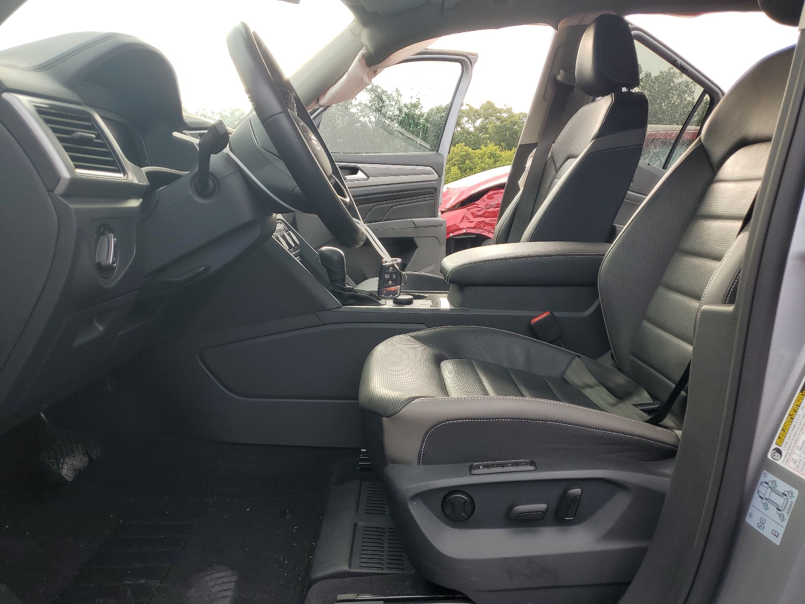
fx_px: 605
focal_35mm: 26
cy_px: 302
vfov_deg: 53.1
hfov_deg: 67.3
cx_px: 402
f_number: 1.5
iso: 50
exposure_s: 1/303
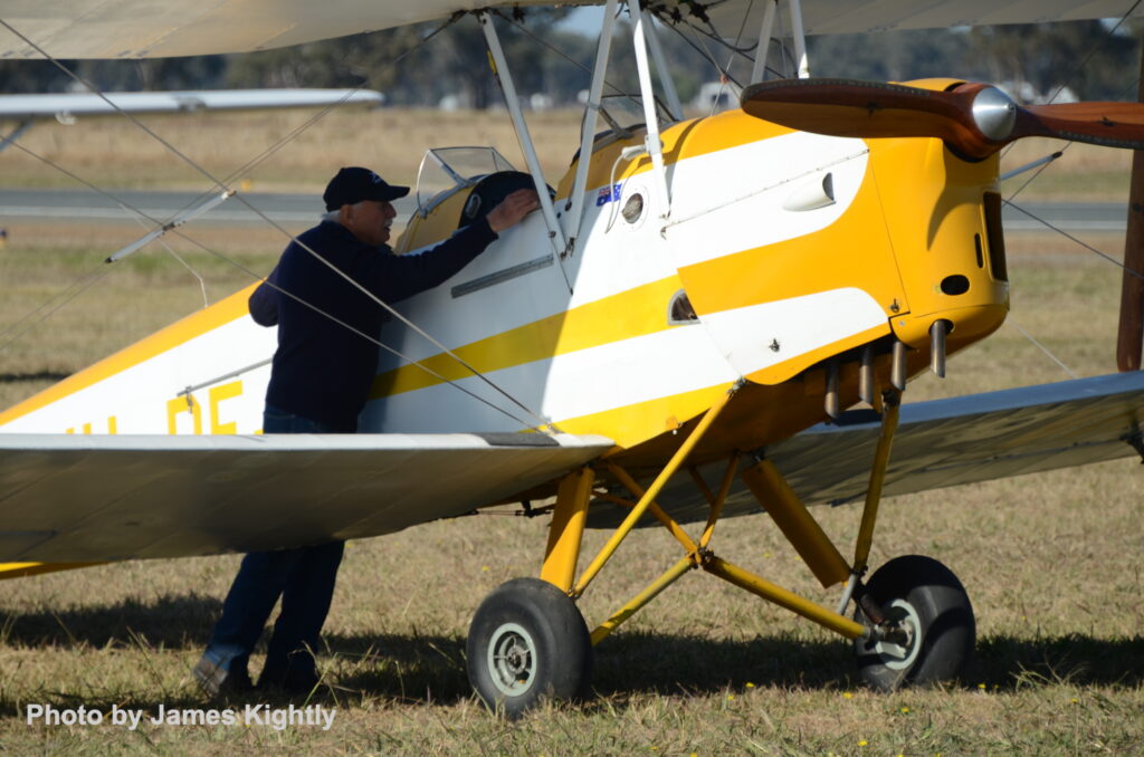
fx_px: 10939
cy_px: 378
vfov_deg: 4.0
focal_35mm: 345
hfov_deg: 6.0
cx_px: 572
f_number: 5.6
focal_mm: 230
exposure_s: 1/500
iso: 100
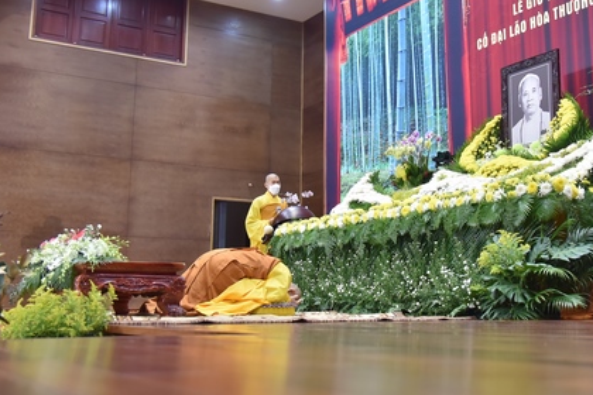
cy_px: 137
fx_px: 791
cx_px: 381
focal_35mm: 48
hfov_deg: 40.7
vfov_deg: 27.9
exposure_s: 1/125
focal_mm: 31
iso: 1600
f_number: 4
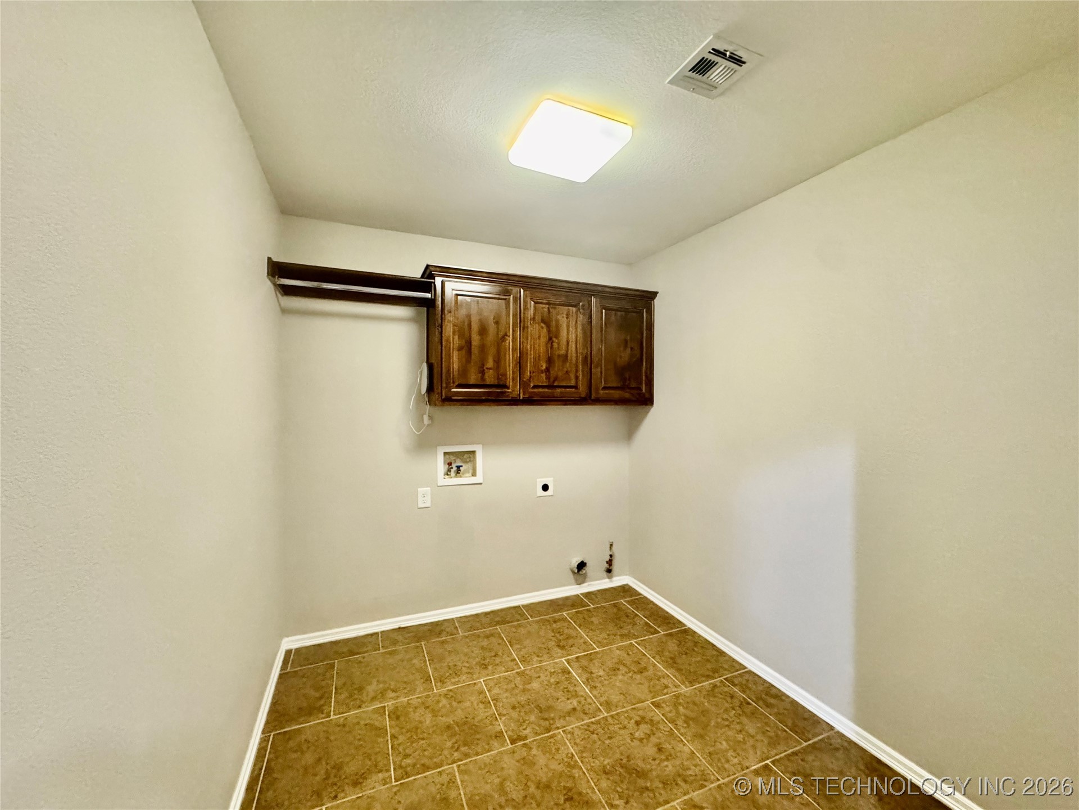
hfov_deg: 102.1
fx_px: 436
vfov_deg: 85.7
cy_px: 405
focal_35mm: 14
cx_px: 540
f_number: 2.2
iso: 1000
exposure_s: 1/60
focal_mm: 2.22
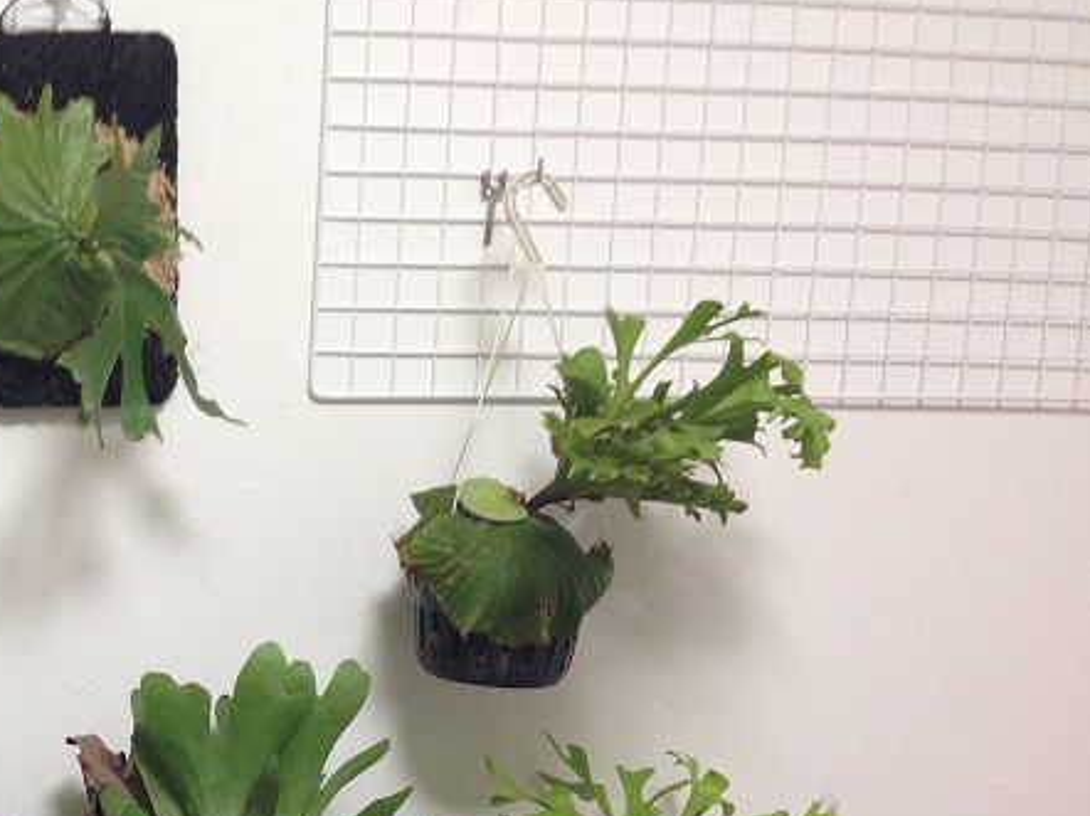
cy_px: 712
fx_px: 1951
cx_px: 79
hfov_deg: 29.7
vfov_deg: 23.1
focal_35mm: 62
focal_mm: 4.12
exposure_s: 1/20
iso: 100
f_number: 2.4
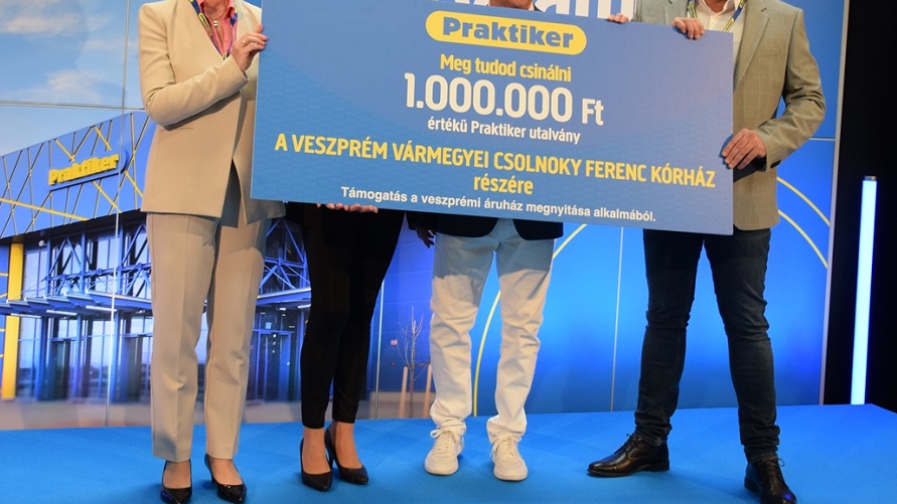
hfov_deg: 37.8
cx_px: 375
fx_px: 1308
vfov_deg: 21.5
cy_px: 95
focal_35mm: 55
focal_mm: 24
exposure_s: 1/250
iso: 1000
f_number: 5.6
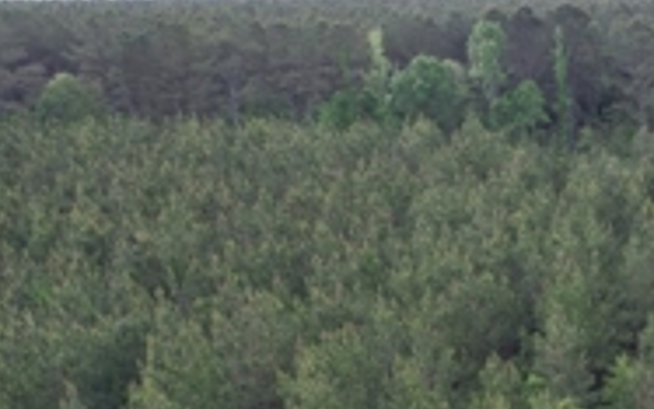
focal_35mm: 54
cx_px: 675
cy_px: 437
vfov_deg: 22.8
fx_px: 963
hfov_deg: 33.8
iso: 150
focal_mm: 8.38
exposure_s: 1/640
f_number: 2.8
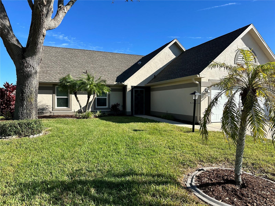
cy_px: 103
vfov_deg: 56.8
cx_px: 138
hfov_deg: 71.6
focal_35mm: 24
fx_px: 191
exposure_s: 1/3247
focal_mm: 6.86
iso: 80
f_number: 1.78
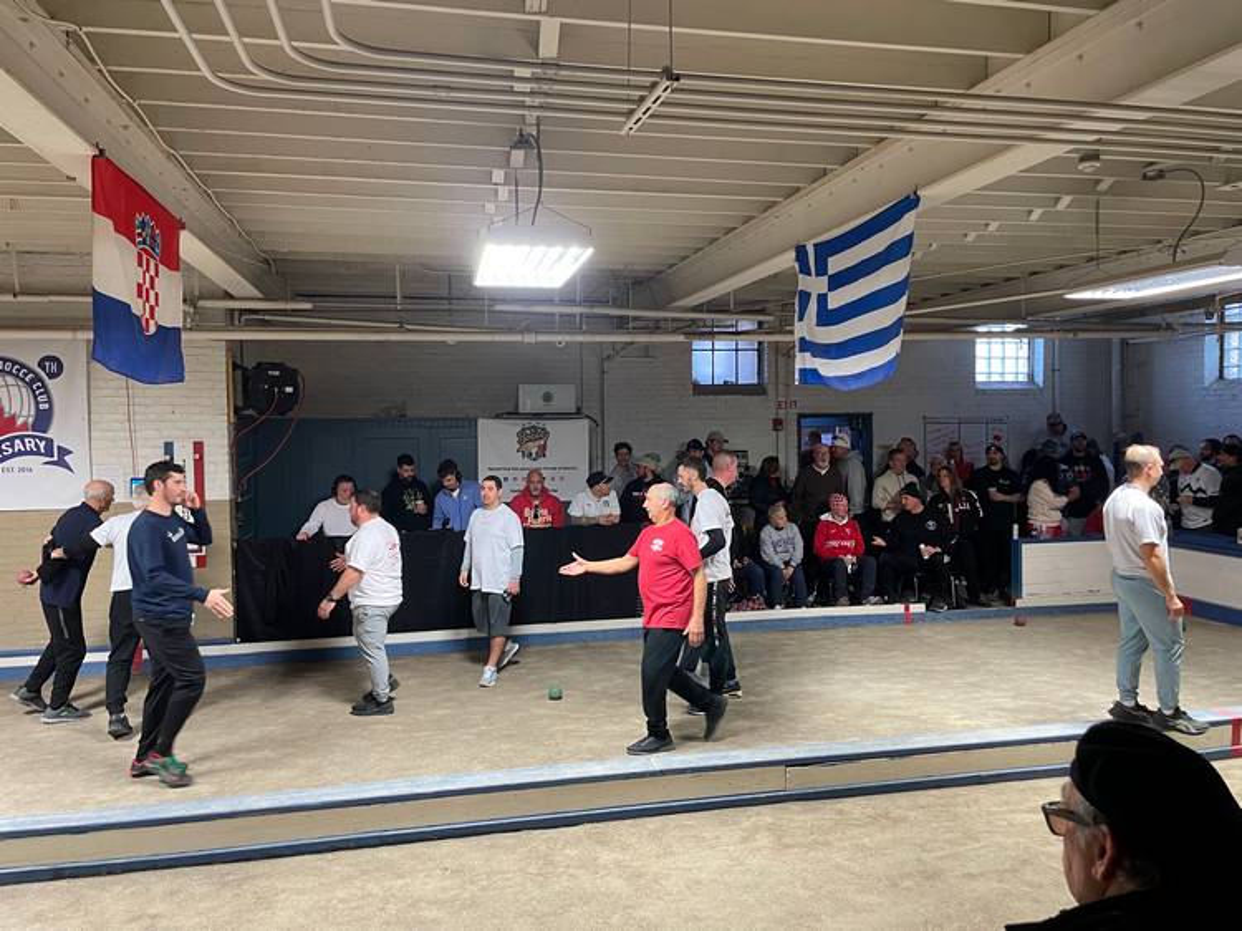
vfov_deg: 53.0
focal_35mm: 26
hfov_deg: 67.3
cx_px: 621
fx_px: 933
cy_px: 466
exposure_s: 1/60
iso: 125
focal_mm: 4.2
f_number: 1.6
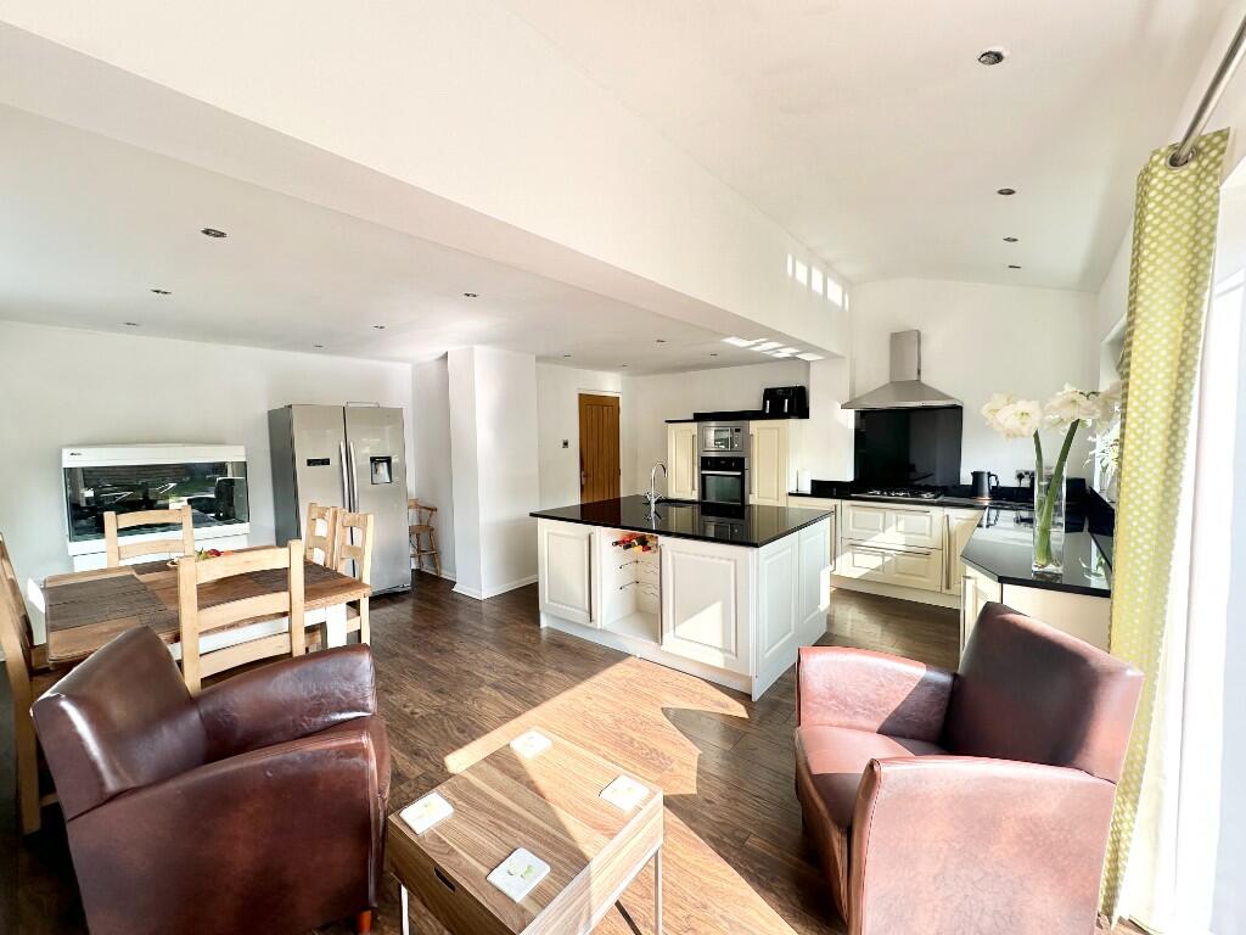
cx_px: 623
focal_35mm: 14
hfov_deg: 102.1
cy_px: 468
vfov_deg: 85.7
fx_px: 504
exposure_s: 1/202
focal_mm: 2.22
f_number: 2.2
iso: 40
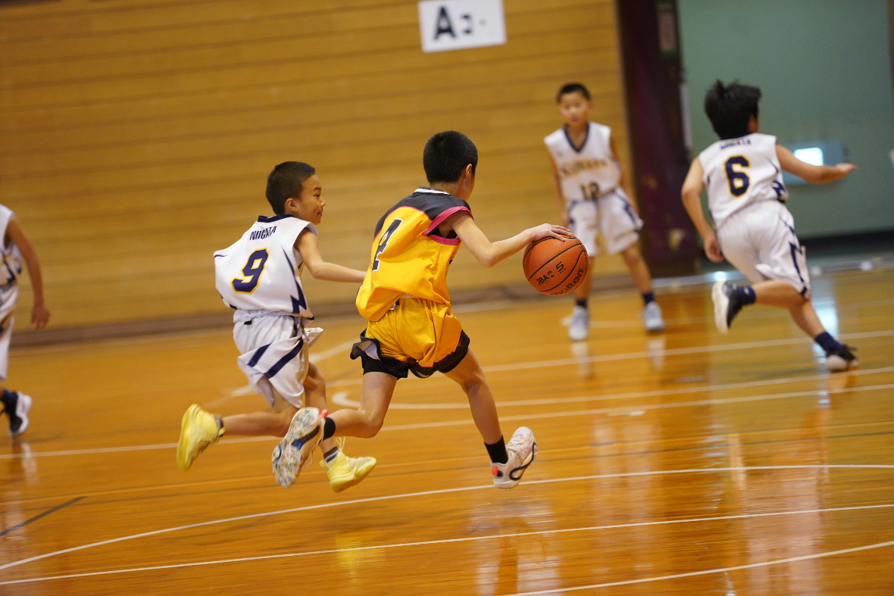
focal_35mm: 200
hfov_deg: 10.3
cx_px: 447
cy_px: 298
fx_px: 4967
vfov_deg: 6.9
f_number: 2.8
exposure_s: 1/250
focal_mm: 200
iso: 2500
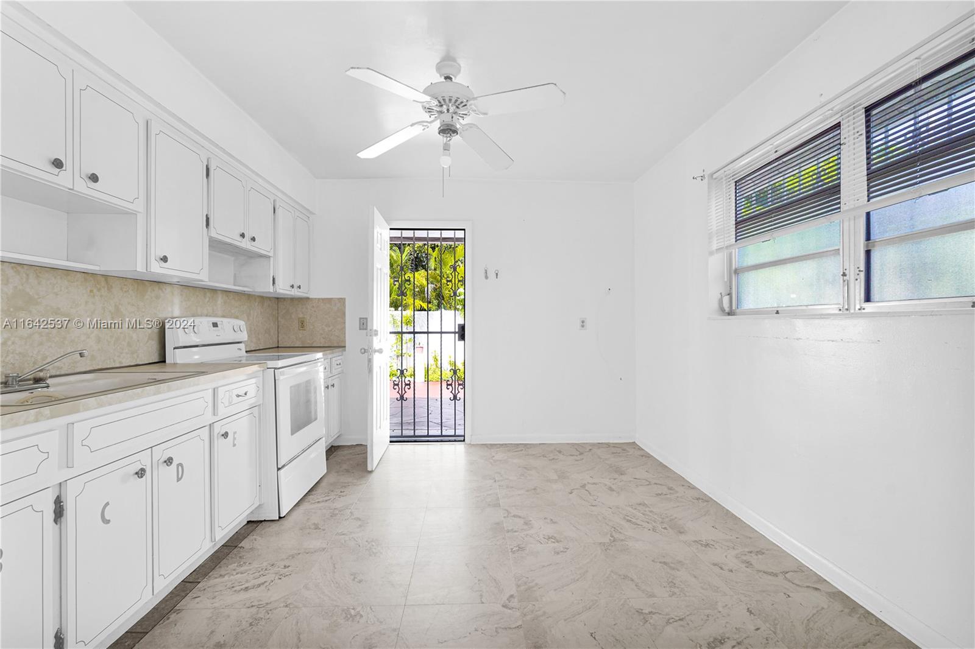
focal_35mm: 16
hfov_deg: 96.7
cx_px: 488
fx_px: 433
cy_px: 324
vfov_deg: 73.7
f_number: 8
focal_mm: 16
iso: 200
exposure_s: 1/80
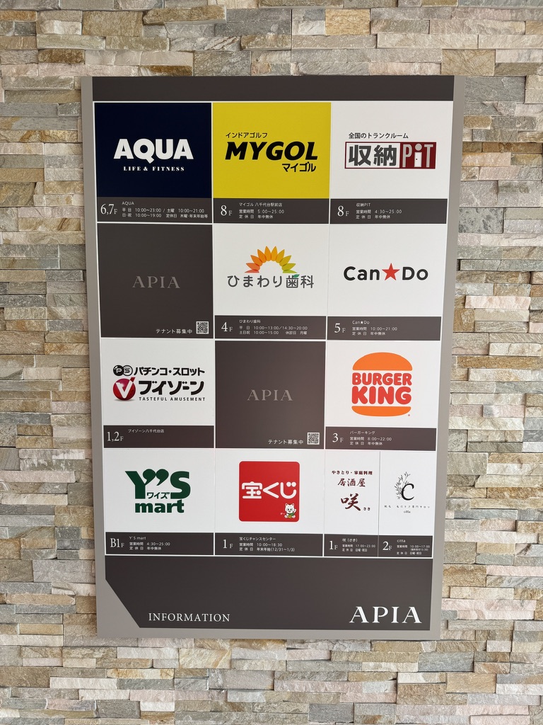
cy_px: 362
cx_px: 272
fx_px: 502
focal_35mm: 24
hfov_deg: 56.8
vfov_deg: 71.6
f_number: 1.78
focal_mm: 6.76
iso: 80
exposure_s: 1/381
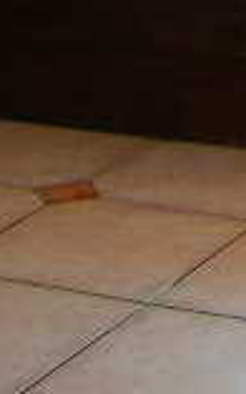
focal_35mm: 184
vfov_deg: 10.7
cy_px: -300
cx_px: 635
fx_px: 1976
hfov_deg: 6.7
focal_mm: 5.7
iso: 53
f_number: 2.9
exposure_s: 1/30
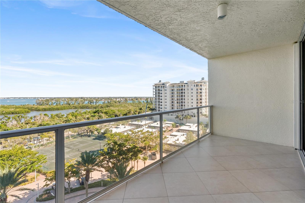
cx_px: 152
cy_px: 102
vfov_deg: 73.8
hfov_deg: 96.7
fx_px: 136
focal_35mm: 16
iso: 1250
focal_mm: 16
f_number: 6.3
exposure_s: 1/4000
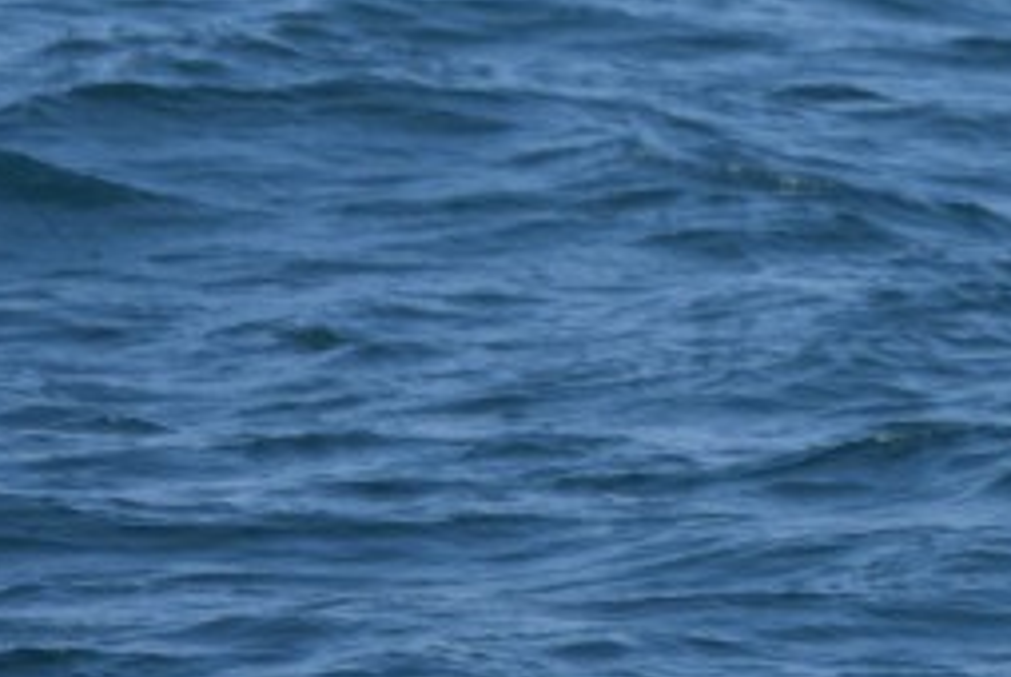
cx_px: 1107
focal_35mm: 987
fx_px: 27753
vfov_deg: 1.4
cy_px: -554
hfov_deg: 2.1
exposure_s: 1/1600
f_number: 5.6
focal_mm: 155
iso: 200
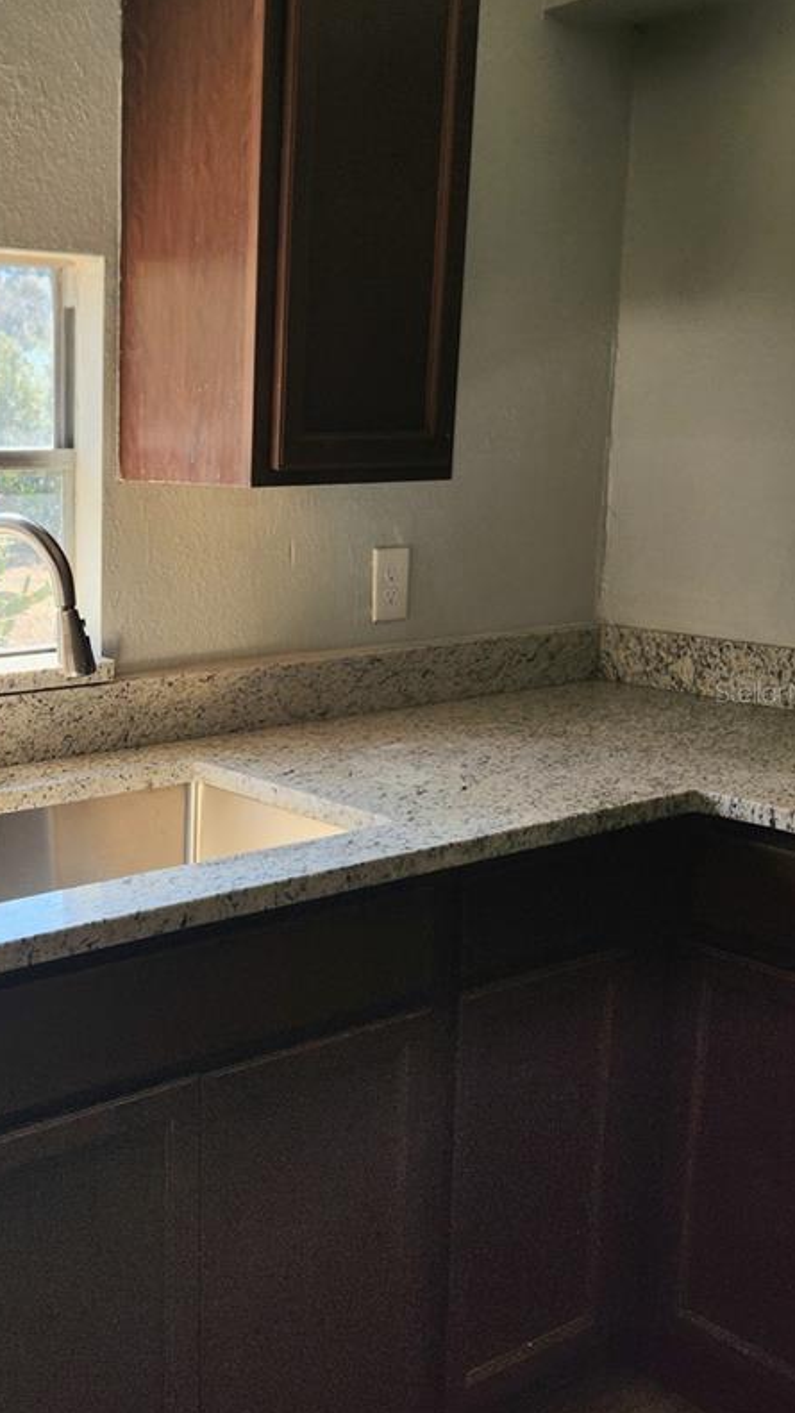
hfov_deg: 29.5
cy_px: 691
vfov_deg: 52.8
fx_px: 1424
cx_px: 38
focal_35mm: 38
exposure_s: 1/192
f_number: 1.8
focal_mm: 5.4
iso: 20
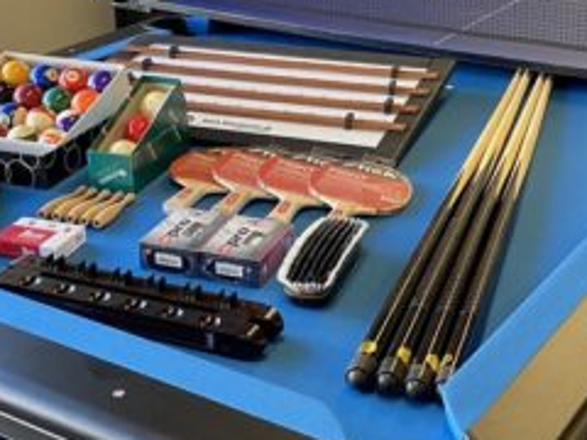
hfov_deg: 29.8
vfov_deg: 22.6
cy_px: 240
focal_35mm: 65
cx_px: 274
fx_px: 1102
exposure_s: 1/97
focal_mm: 4.25
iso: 125
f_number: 1.8
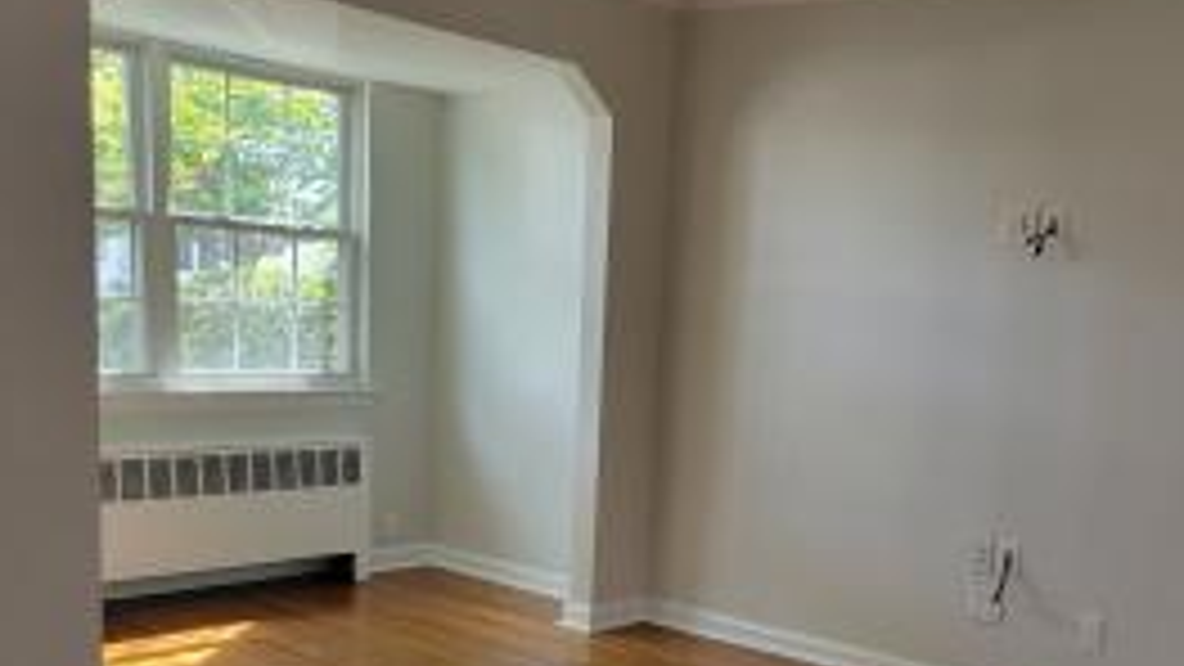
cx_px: 806
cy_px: 540
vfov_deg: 27.1
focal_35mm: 43
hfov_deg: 46.5
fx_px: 1350
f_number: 1.8
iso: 100
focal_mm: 5.4
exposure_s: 1/120
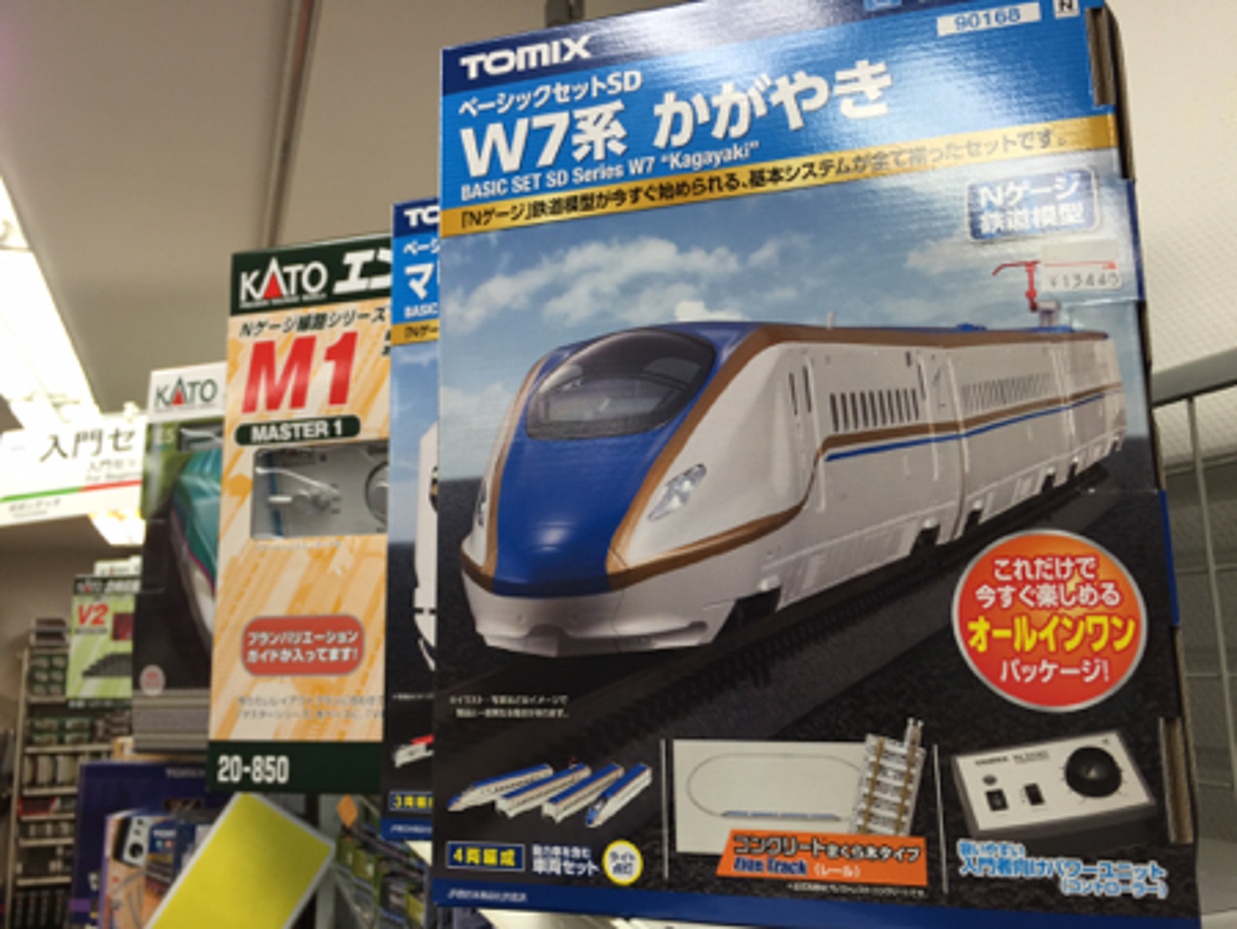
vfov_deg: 48.3
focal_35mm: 29
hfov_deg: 61.6
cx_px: 618
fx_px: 1037
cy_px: 464
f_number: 2.2
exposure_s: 1/60
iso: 32
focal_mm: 4.15
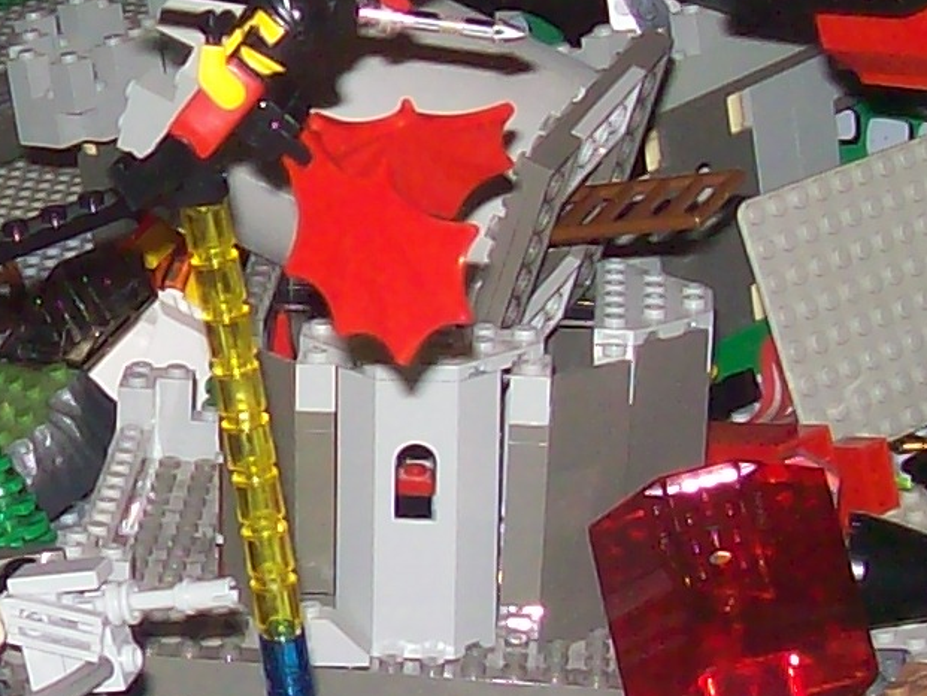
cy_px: 293
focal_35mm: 149
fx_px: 3991
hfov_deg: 12.8
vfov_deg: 10.0
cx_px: -300
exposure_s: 1/128
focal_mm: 6
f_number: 2.7
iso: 80
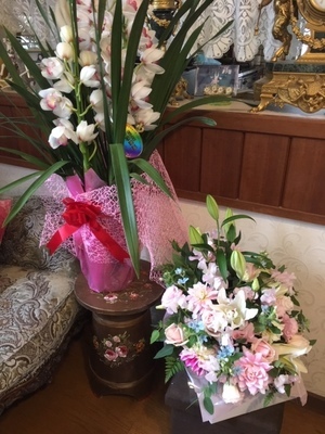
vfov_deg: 61.7
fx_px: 363
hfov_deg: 48.2
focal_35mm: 29
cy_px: 217
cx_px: 162
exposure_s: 1/24
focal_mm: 4.15
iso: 200
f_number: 2.2
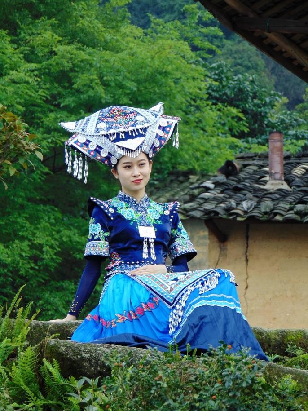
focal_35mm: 307
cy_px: 206
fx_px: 3643
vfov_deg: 6.5
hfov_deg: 4.8
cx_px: 154
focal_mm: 55.1
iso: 80
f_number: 4.2
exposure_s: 1/200
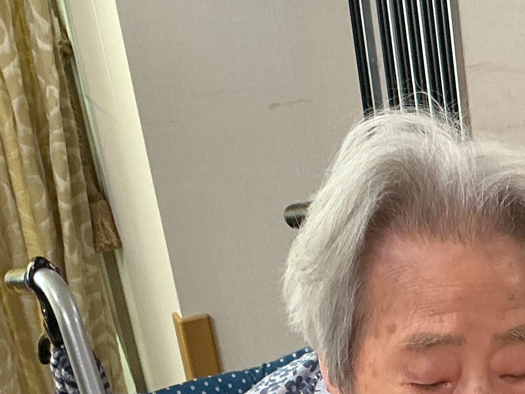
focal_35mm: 91
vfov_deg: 15.2
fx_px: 1380
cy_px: 568
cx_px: 593
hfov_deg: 20.4
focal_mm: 3
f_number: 1.8
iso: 125
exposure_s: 1/50
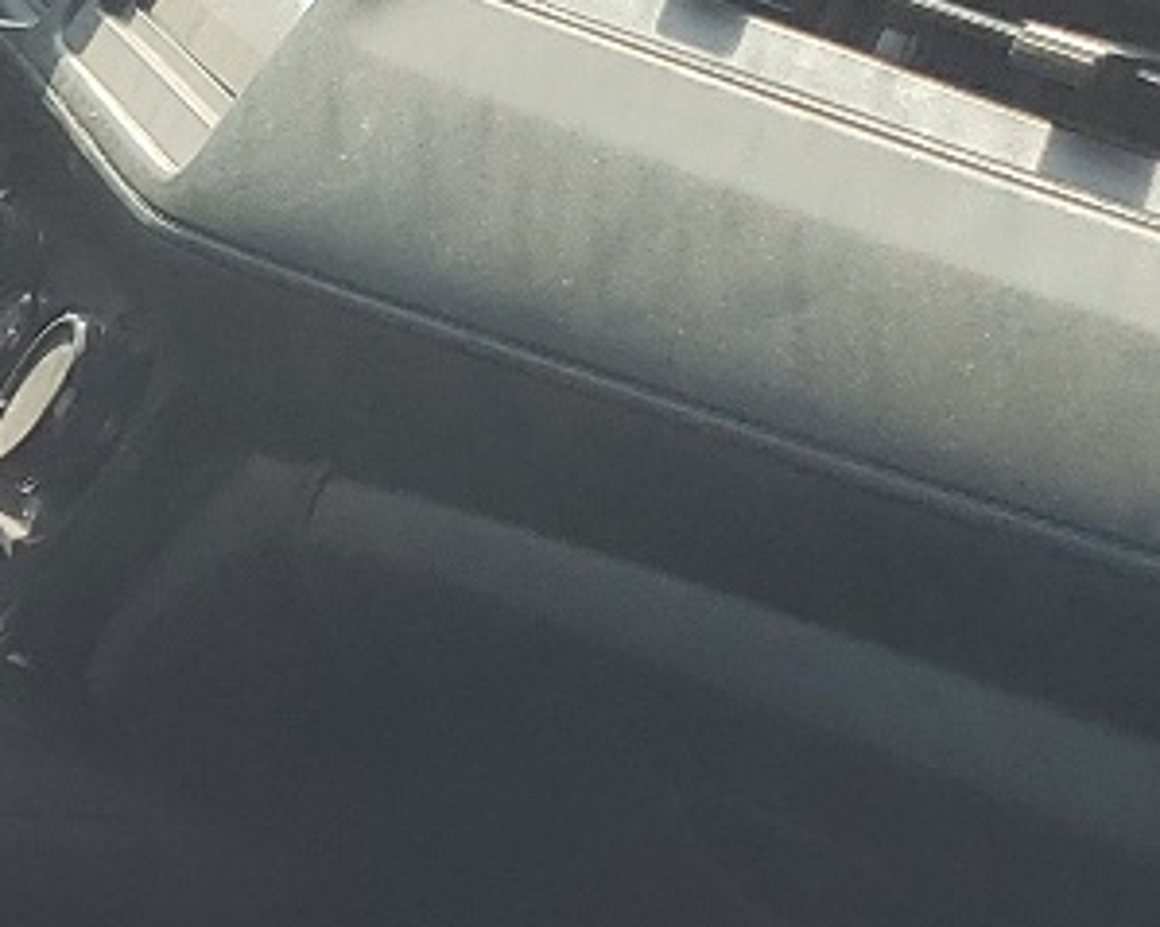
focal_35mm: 136
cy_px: 613
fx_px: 4668
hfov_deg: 12.6
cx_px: -1063
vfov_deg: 11.3
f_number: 1.5
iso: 50
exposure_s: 1/1111
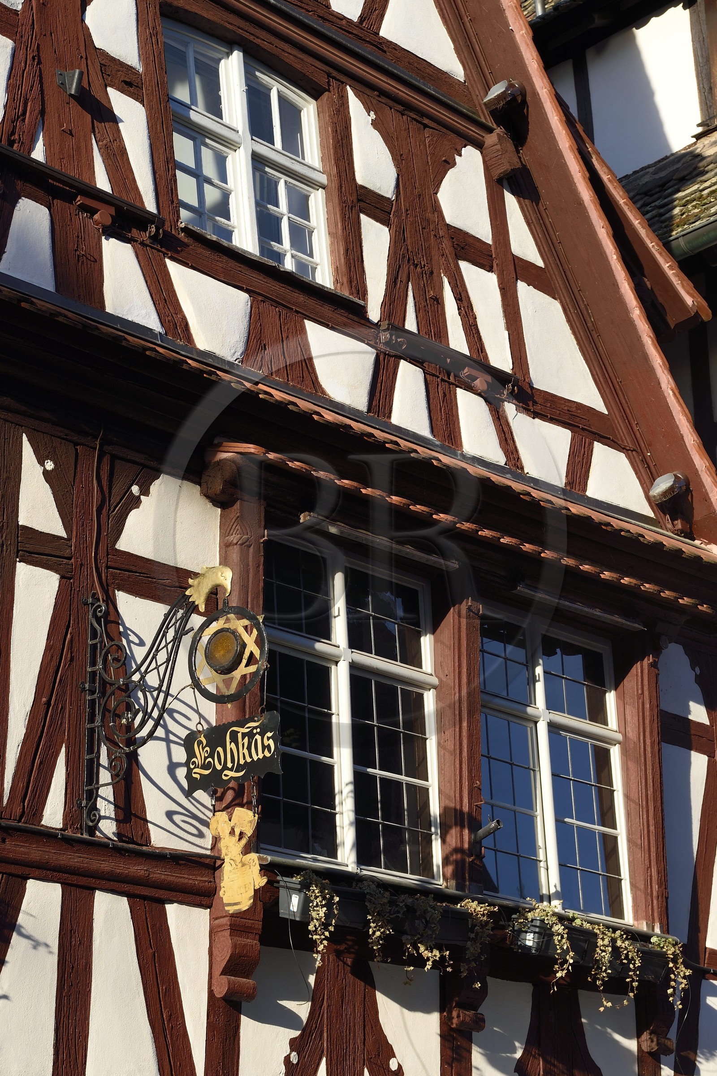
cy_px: 538
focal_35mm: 70
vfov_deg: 28.8
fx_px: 2091
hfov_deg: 19.5
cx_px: 358
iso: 200
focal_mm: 70
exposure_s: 1/320
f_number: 8
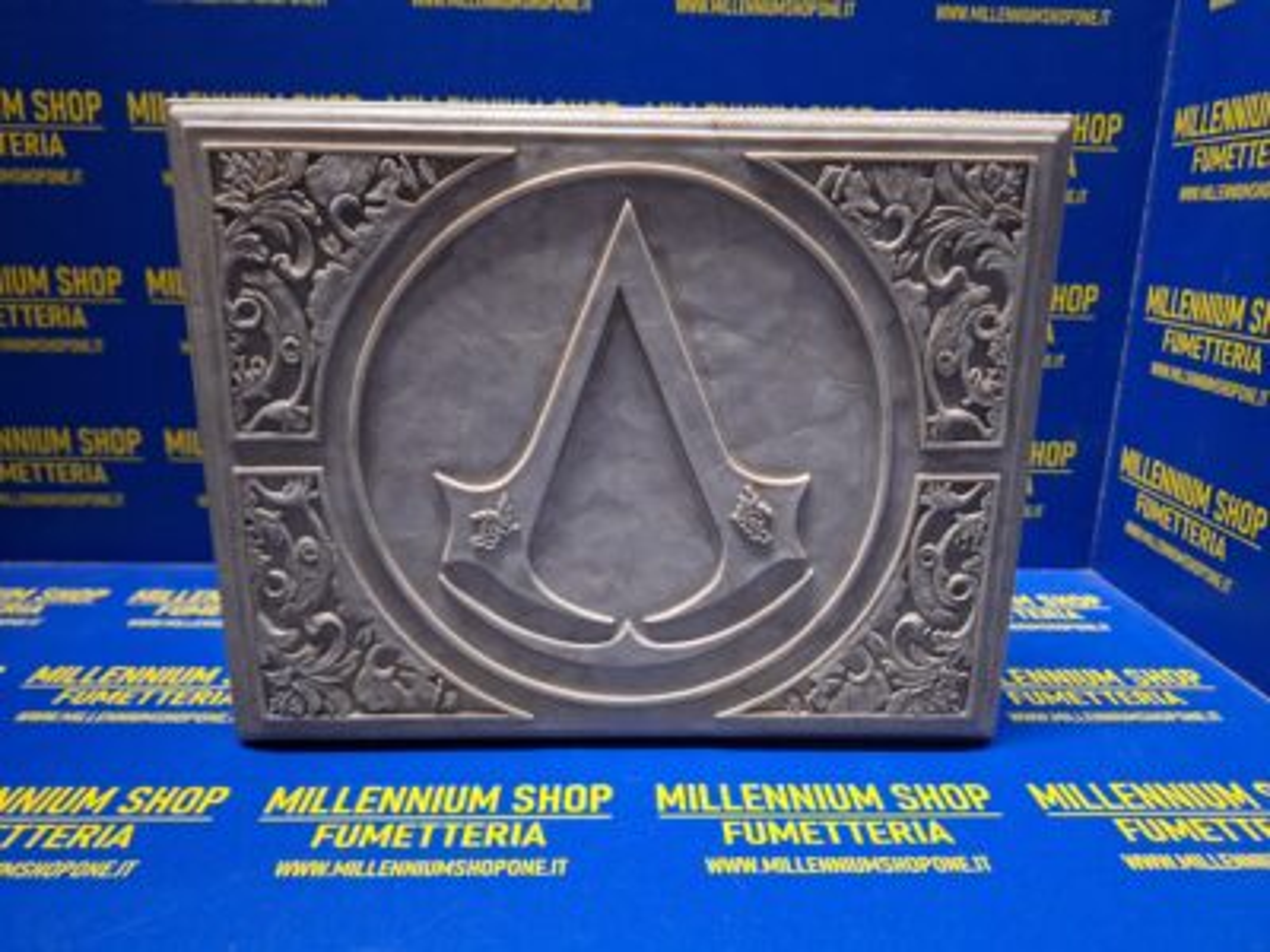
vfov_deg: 58.9
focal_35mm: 23
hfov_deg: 73.9
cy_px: 476
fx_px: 844
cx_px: 635
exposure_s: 1/25
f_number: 1.8
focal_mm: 5.54
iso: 320
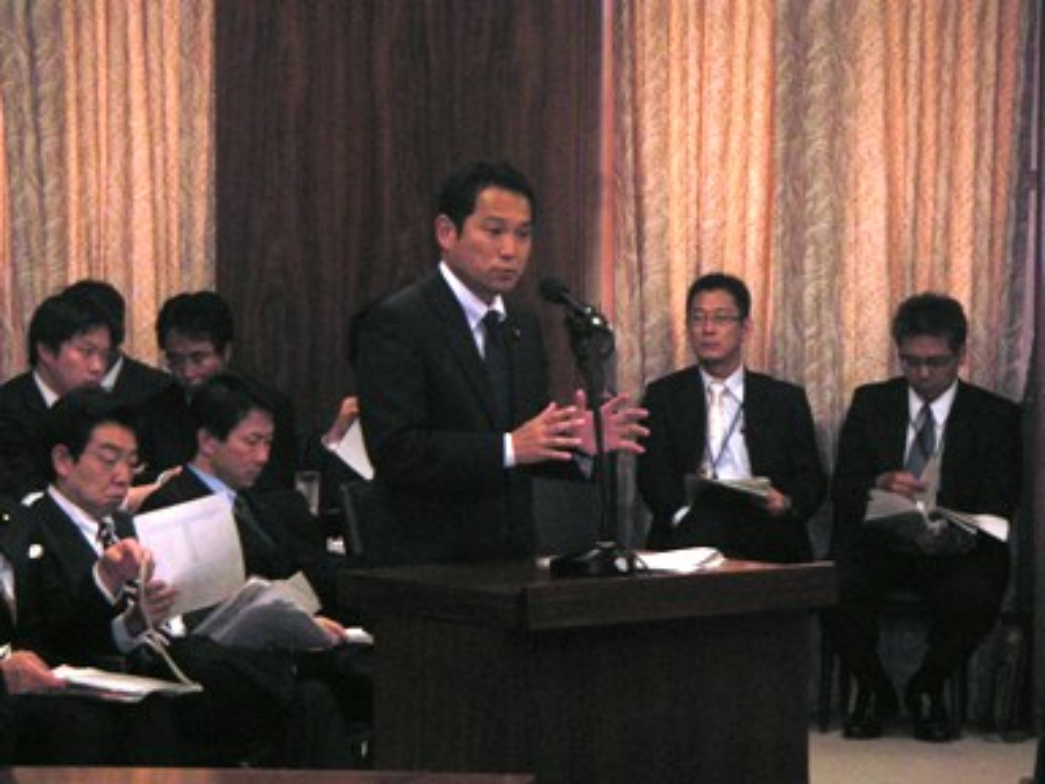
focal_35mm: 114
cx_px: 522
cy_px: 392
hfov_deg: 17.3
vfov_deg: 13.0
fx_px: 3441
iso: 160
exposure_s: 1/114
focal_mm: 18.9
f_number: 4
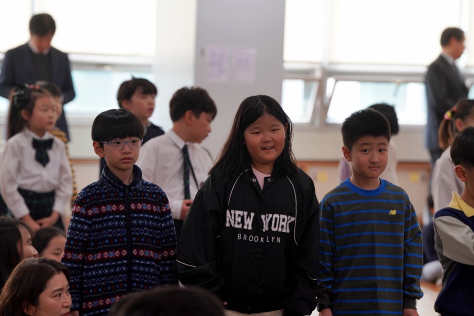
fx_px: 1830
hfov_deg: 14.8
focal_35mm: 139
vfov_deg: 9.9
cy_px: 158
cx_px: 237
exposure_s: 1/160
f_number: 4
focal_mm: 139
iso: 500
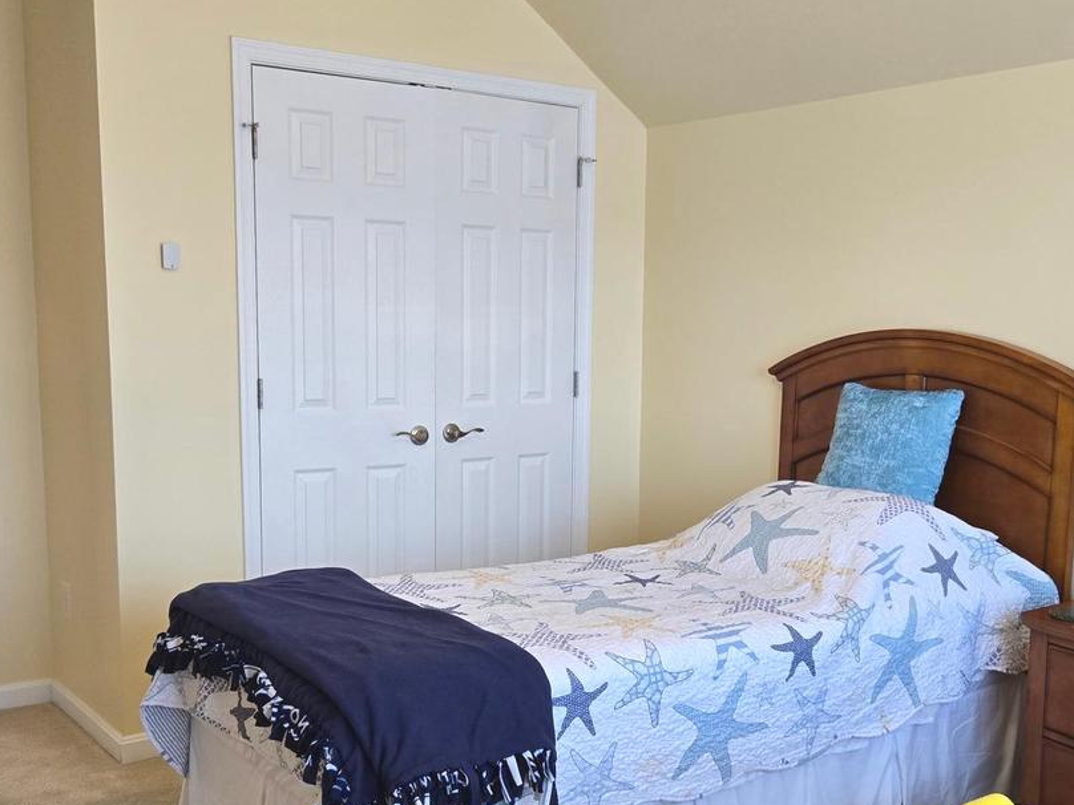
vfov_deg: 35.0
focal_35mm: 41
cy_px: 499
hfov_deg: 45.8
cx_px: 544
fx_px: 1272
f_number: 1.8
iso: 125
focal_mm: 5.4
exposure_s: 1/120
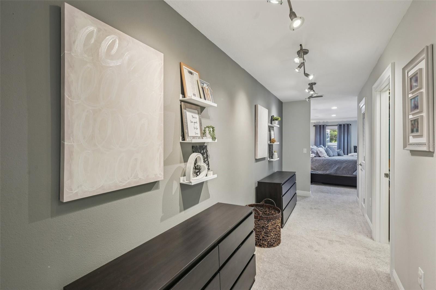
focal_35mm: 16
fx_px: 188
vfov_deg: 75.5
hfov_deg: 98.6
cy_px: 145
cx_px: 218
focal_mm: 15.5
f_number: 8
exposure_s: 1/13
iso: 400
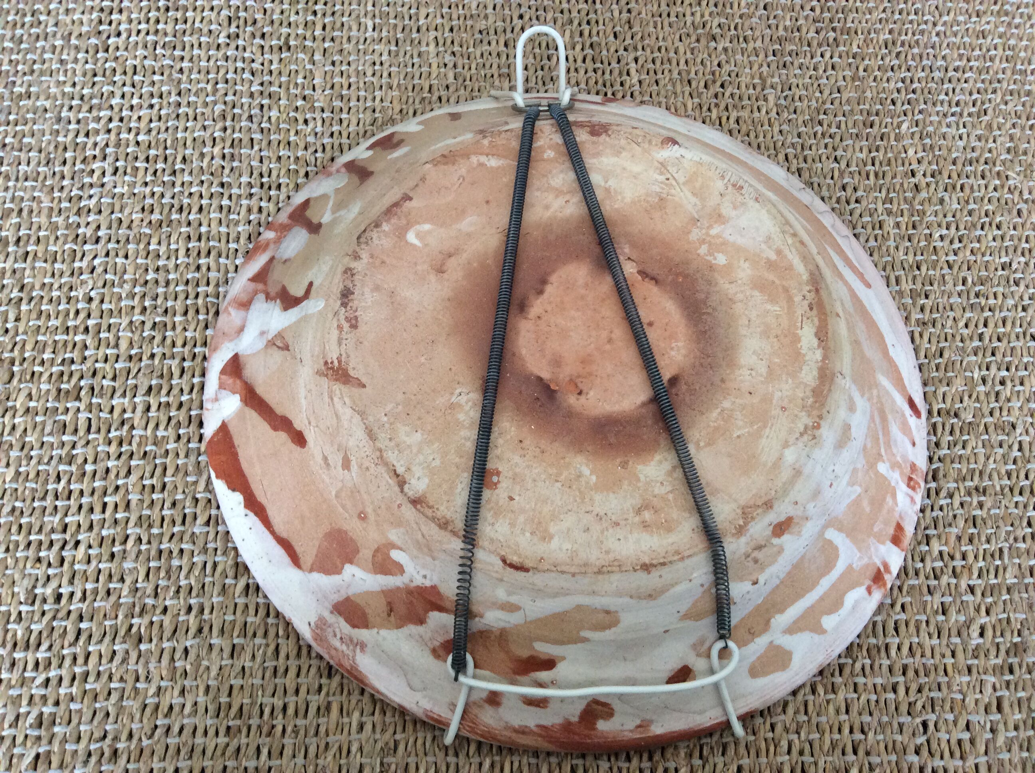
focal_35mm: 32
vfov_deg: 44.1
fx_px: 955
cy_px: 386
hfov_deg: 56.9
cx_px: 518
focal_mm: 3.3
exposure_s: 1/25
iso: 125
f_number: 2.4
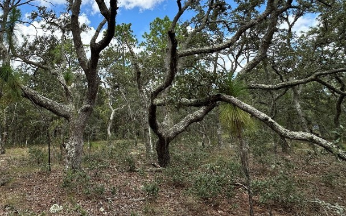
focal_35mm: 25
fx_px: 236
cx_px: 109
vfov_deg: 47.0
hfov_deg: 70.0
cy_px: 47
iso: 40
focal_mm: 2.22
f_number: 2.2
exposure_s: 1/1072
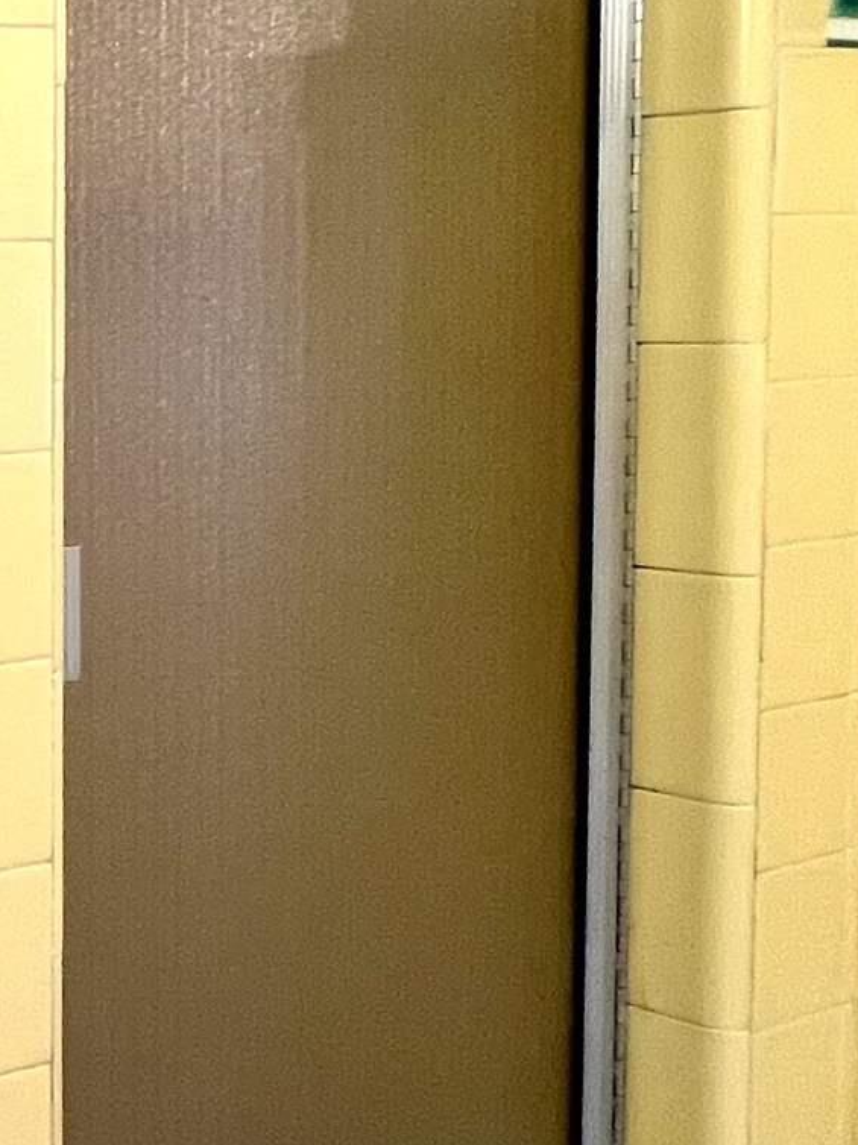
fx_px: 1753
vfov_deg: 36.0
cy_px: 430
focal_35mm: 53
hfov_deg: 17.4
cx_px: -949
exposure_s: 1/60
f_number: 1.8
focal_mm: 1.57
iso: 160
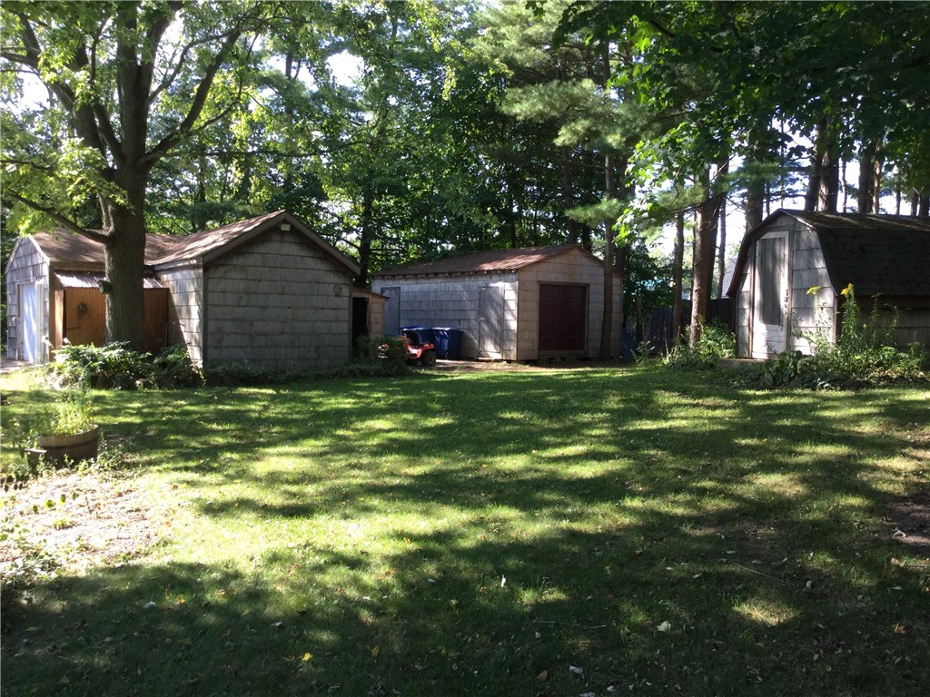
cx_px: 465
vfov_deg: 45.4
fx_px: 833
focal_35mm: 31
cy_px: 348
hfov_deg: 58.4
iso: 32
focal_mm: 3.3
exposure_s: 1/120
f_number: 2.4
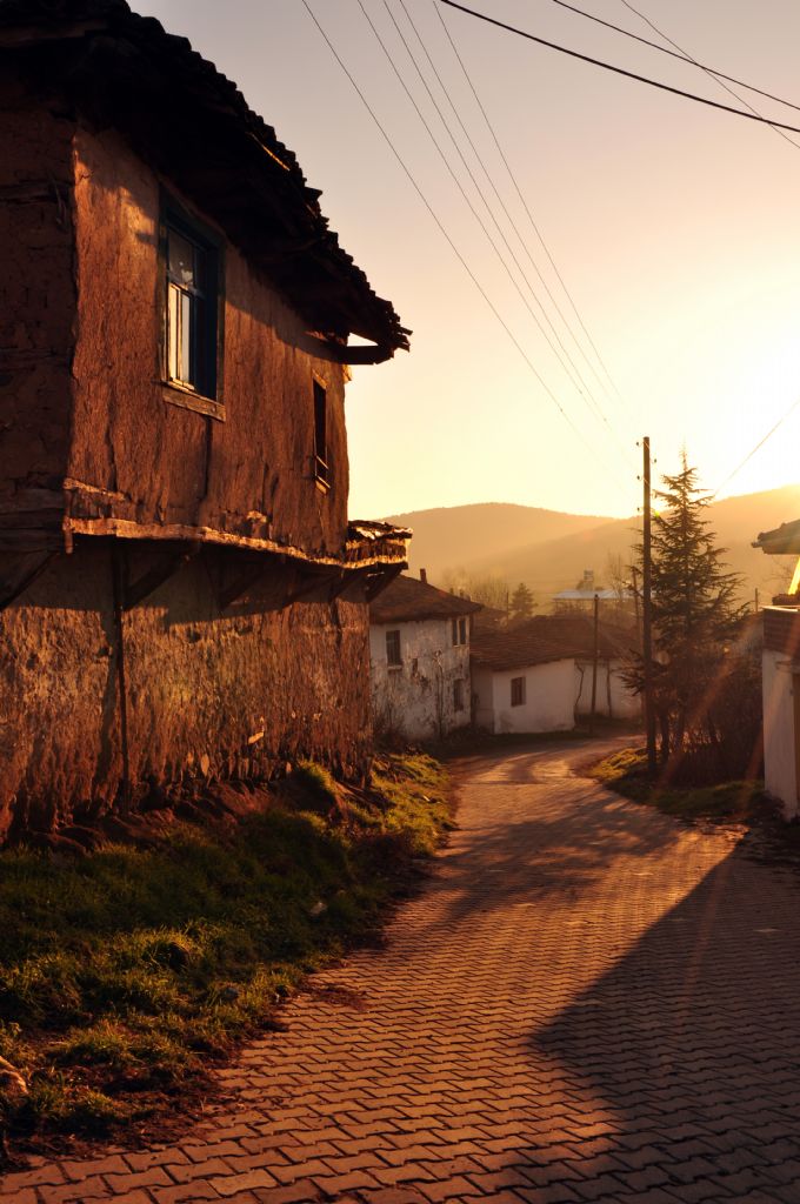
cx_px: 400
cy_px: 602
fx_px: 1253
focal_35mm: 38
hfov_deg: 35.4
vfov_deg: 51.3
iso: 100
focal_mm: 25
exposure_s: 1/100
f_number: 10
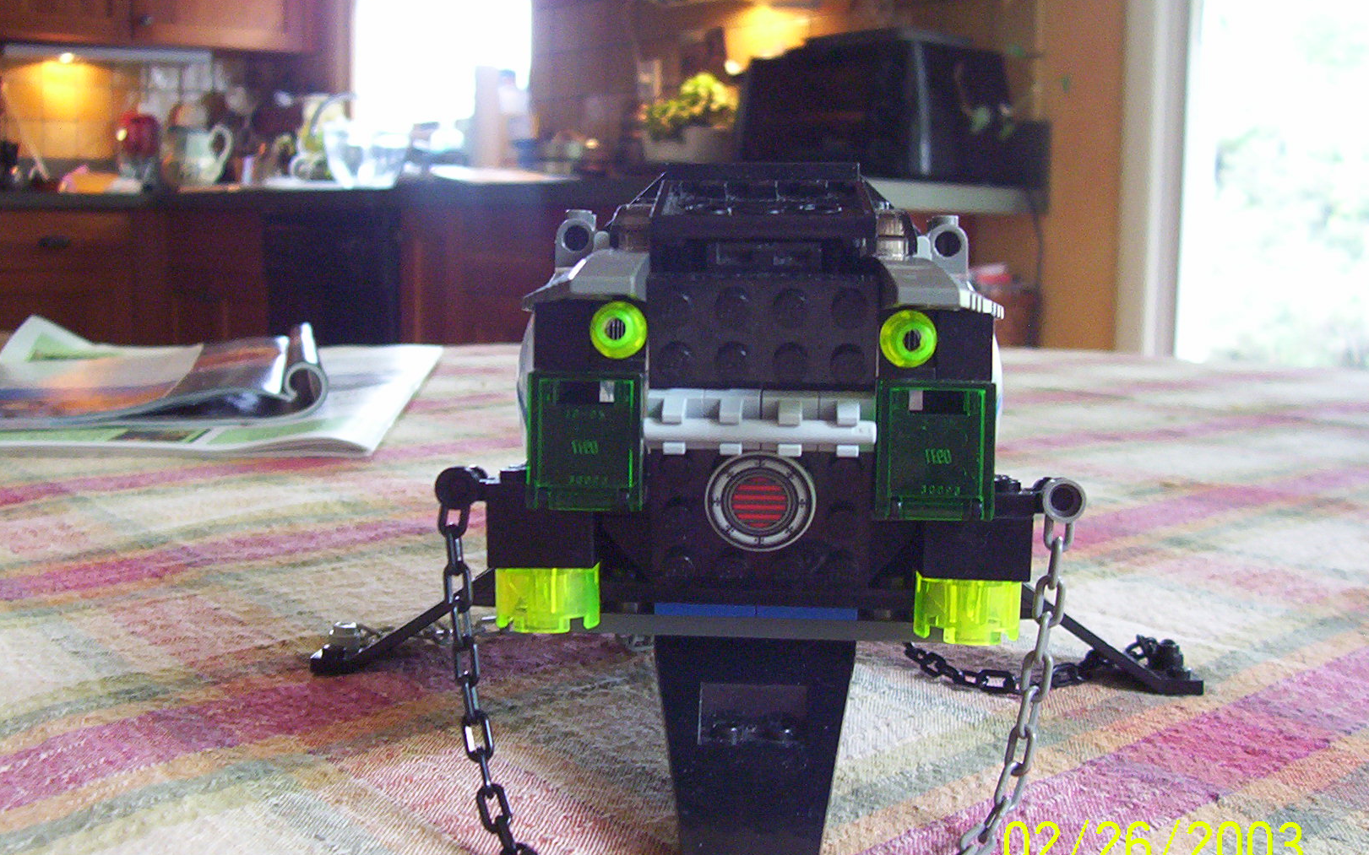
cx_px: 685
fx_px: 1716
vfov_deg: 28.0
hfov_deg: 43.5
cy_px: 453
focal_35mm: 46
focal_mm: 5.77
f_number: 2.73
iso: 200
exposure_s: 1/16.1
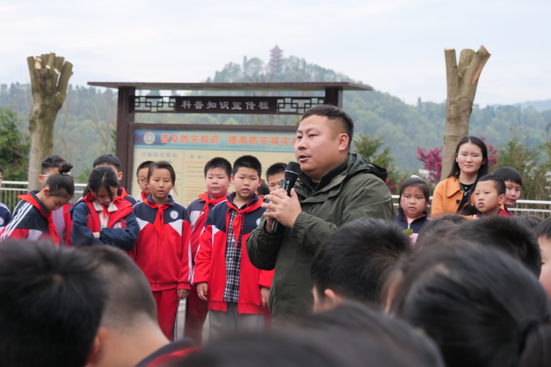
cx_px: 276
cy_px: 184
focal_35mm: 70
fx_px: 1071
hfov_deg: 28.8
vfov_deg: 19.5
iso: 200
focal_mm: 34
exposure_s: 1/250
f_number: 3.8
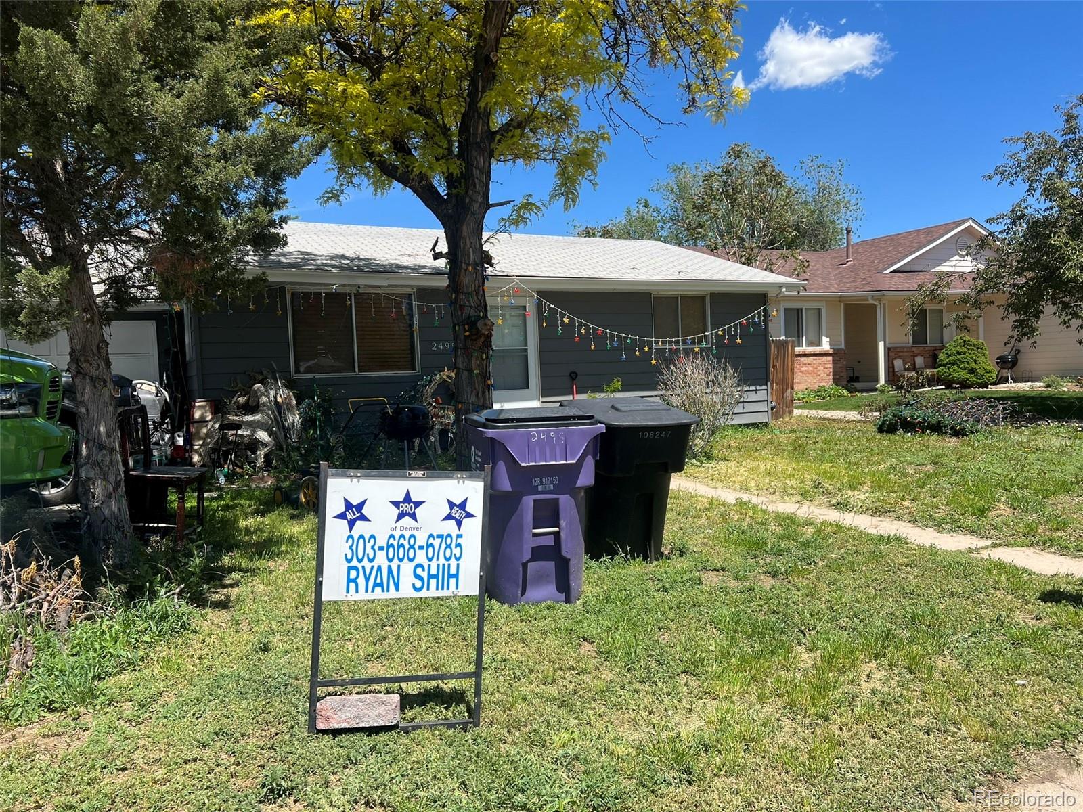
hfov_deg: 67.3
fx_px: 813
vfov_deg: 53.1
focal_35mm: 26
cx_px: 542
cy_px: 406
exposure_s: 1/2695
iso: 50
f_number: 1.5
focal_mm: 5.7
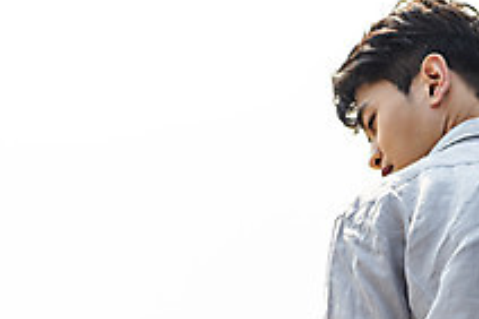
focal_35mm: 198
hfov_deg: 10.2
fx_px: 2632
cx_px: 622
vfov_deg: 6.9
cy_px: 201
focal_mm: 70
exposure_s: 1/1600
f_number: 2.8
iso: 100
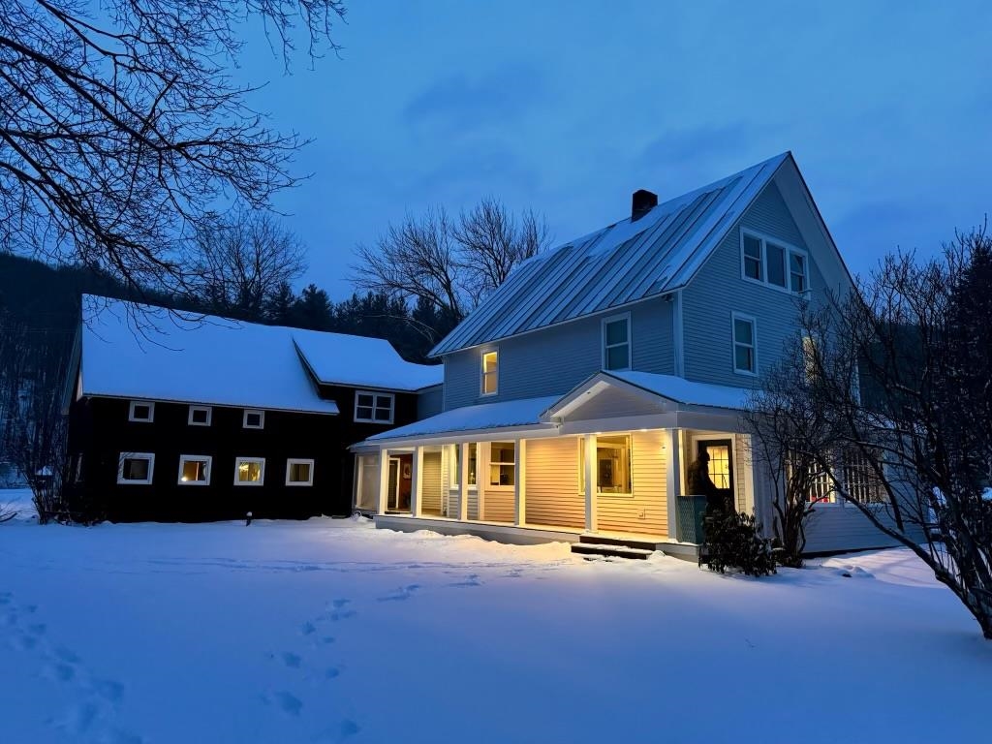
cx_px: 496
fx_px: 688
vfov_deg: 56.8
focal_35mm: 24
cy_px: 372
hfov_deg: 71.6
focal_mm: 6.86
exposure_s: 1/40
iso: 800
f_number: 1.78
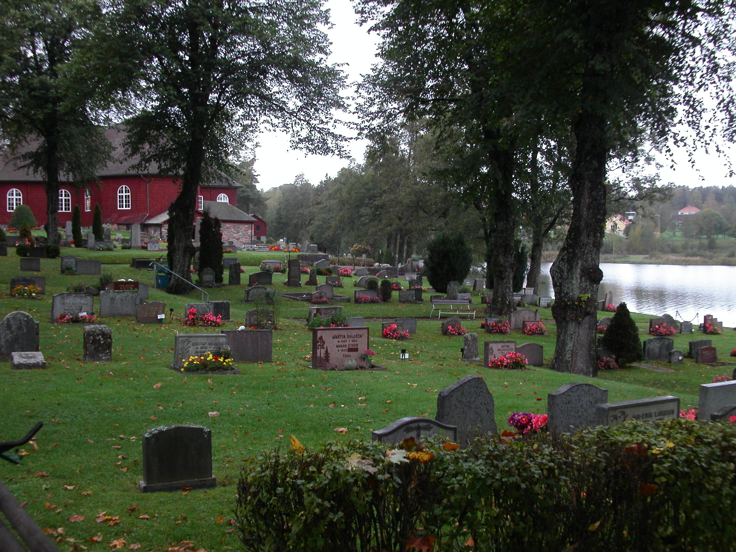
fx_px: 808
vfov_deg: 37.7
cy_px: 276
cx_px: 368
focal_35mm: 38
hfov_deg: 49.0
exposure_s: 1/60
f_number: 3.5
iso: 100
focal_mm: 7.8
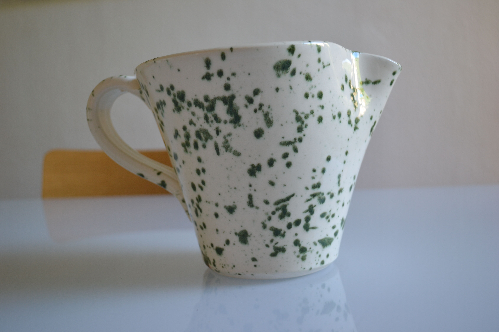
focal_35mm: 36
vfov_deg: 36.9
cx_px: 250
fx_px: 499
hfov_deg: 53.1
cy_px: 166
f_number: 4
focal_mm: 24
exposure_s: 1/60
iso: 400
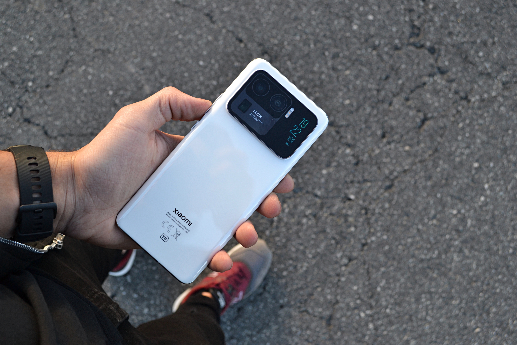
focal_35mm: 36
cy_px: 172
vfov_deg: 36.9
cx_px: 258
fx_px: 517
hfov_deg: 53.1
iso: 360
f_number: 5.6
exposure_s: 1/125
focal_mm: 24
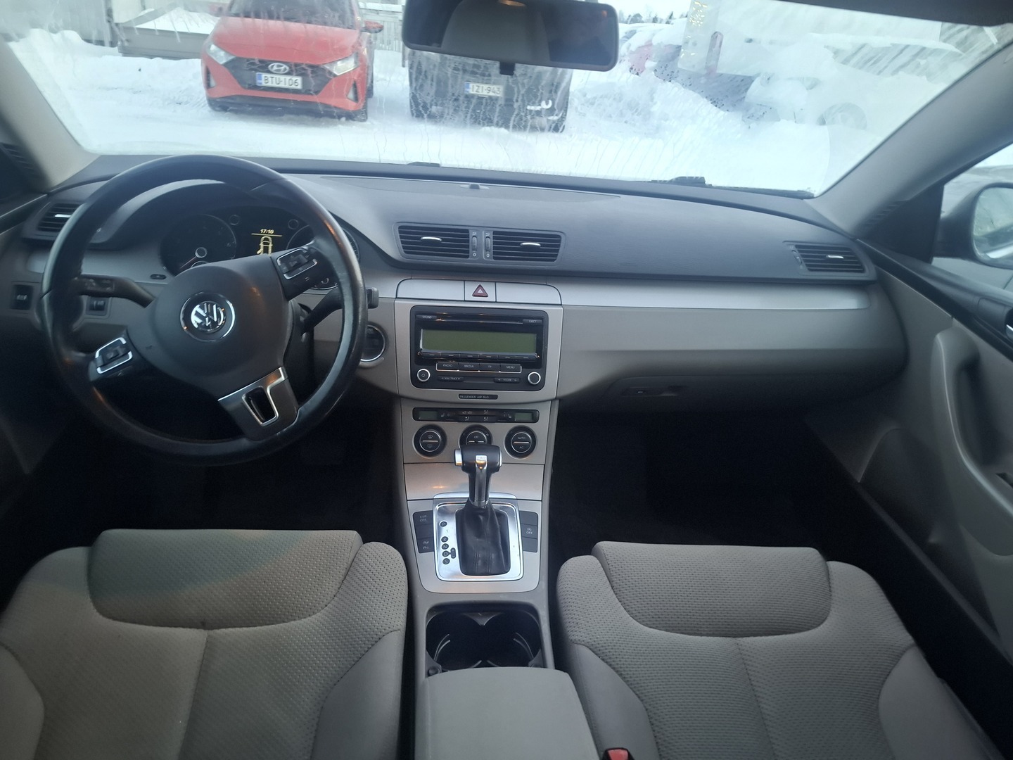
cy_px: 380
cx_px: 506
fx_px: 673
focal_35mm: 23
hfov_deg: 73.9
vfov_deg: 58.9
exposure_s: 1/50
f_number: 1.8
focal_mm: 5.54
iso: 200
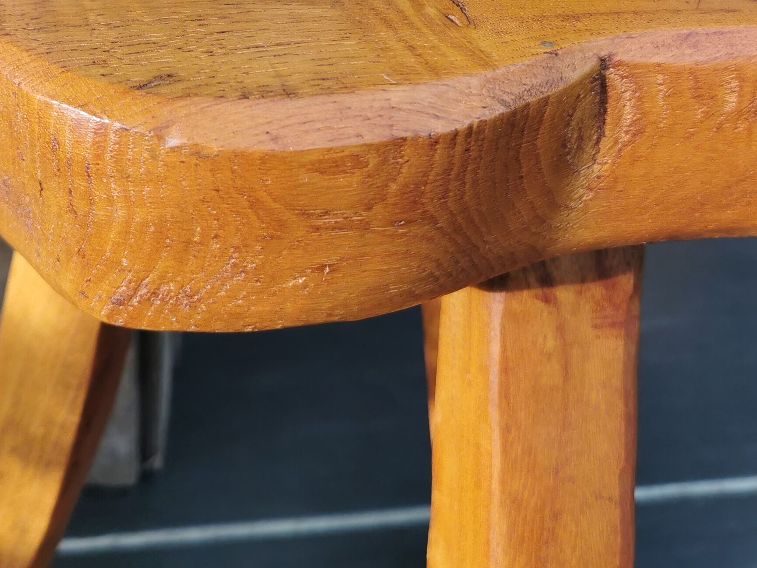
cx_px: 290
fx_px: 1247
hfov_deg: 33.6
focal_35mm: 57
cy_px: 28
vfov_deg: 24.7
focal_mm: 5.58
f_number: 1.8
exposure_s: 1/255
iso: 50
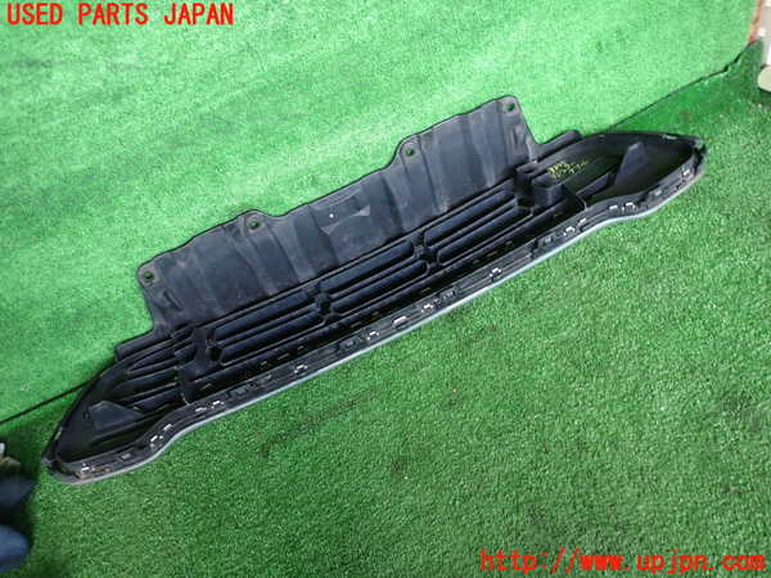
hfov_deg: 69.4
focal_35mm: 25
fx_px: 557
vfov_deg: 54.9
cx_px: 386
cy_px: 289
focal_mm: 4.5
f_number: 2
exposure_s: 1/60
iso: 160
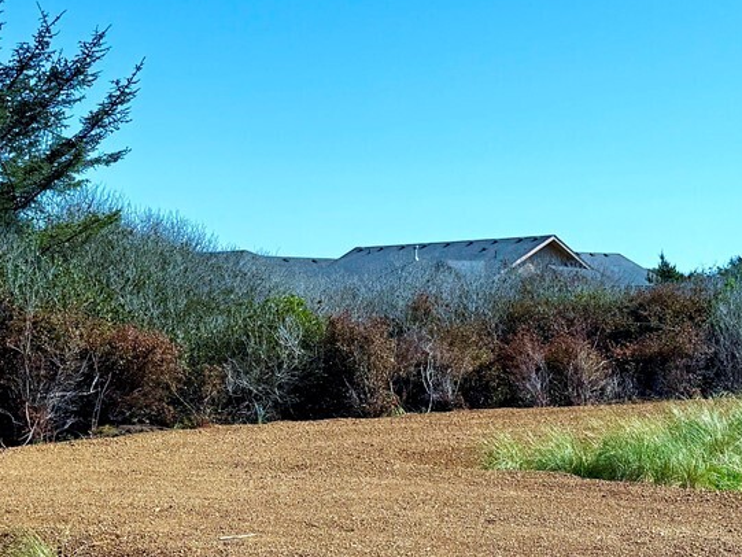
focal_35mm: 71
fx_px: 1522
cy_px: 438
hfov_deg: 27.3
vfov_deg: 20.5
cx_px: 296
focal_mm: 6.76
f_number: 1.78
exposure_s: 1/5714
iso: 80
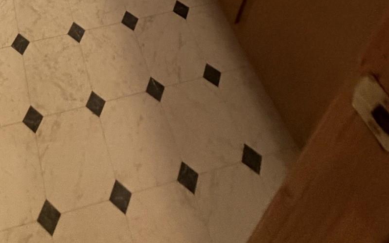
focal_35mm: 43
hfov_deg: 41.6
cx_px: 22
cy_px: -315
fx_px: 456
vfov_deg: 16.1
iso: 500
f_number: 2.2
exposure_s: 1/60
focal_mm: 2.22
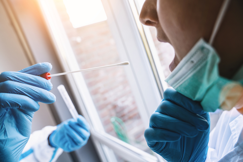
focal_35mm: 28
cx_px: 122
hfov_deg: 65.5
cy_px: 81
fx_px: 189
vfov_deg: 46.4
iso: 320
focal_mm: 28
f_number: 4.5
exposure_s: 1/80
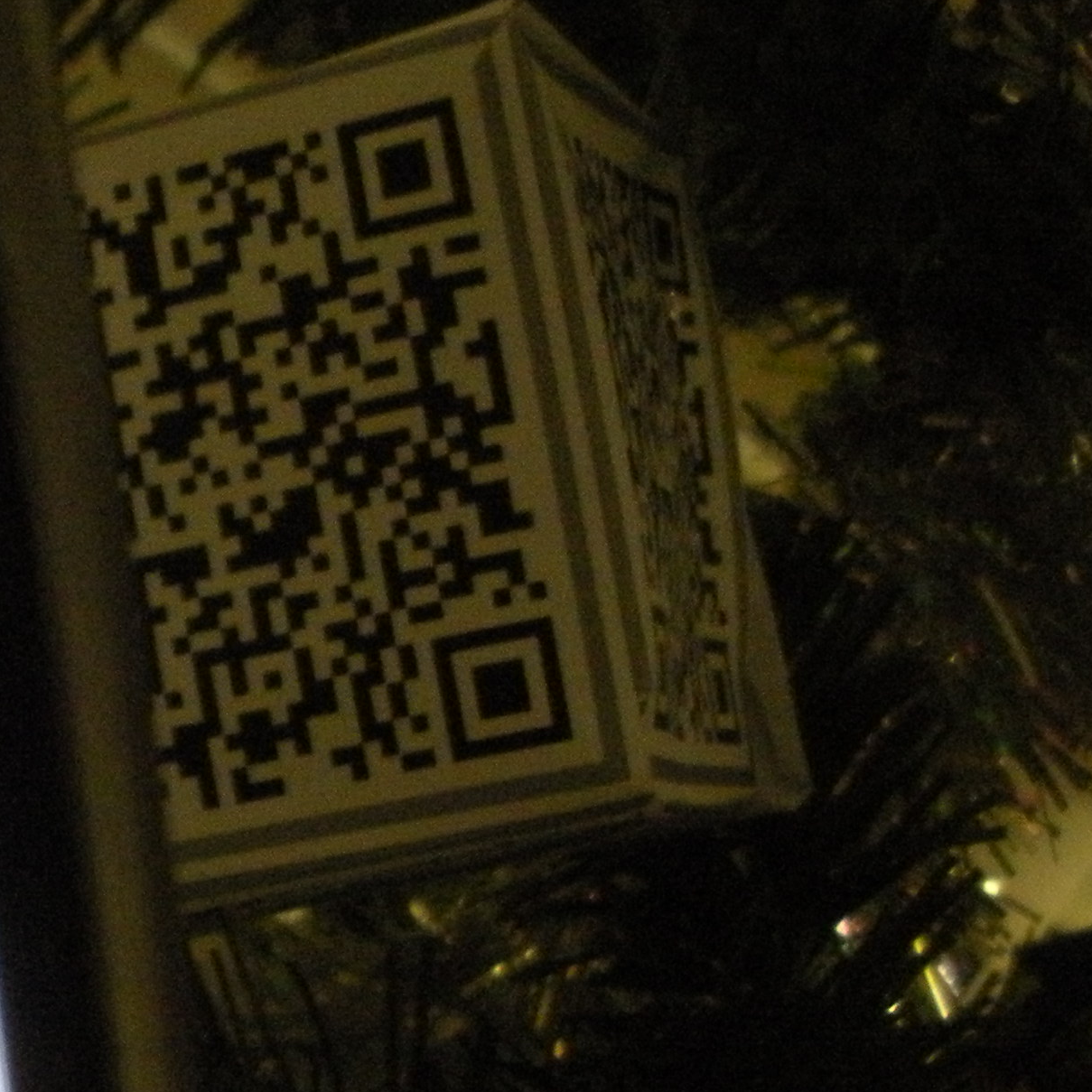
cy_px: 845
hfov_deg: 17.1
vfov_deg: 18.0
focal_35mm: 96
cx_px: -305
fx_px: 3426
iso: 400
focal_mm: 6.3
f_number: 3.5
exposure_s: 1/61.7
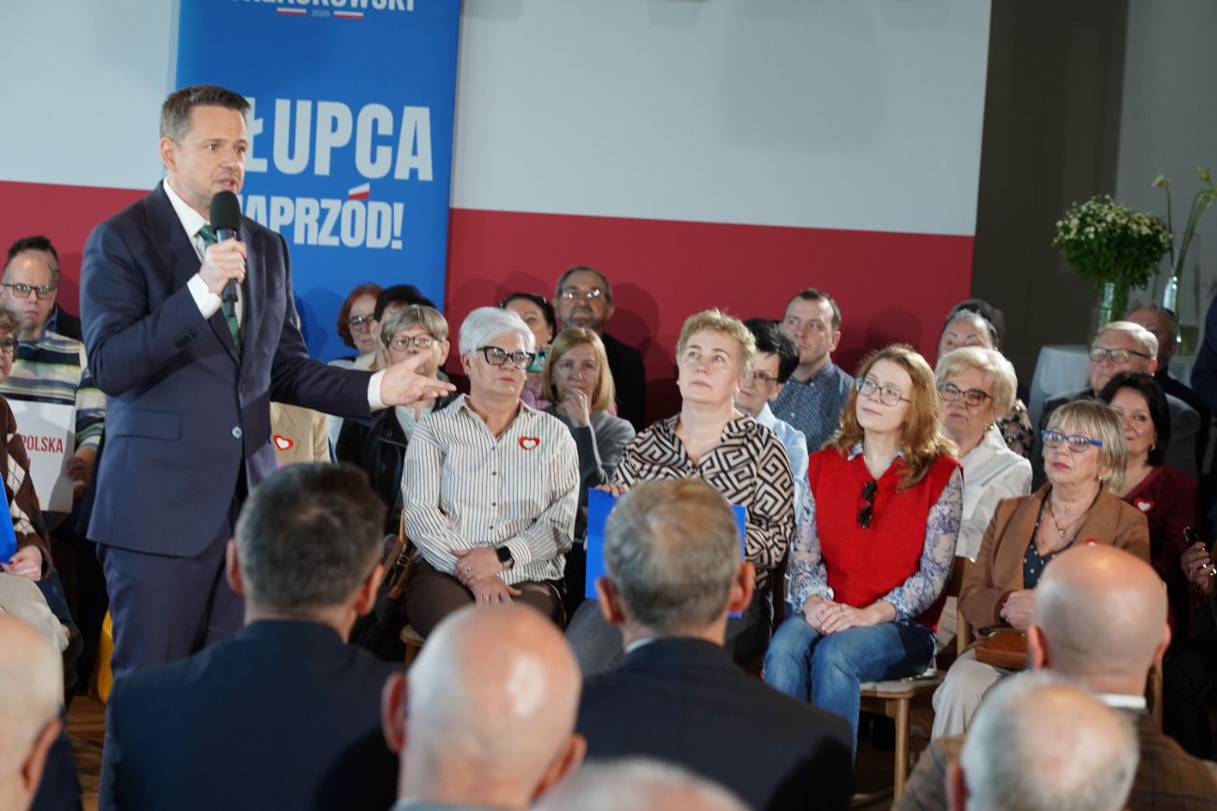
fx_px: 3550
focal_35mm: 105
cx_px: 608
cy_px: 406
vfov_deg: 13.0
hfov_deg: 19.5
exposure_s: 1/100
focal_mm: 105
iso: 1000
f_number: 5.6
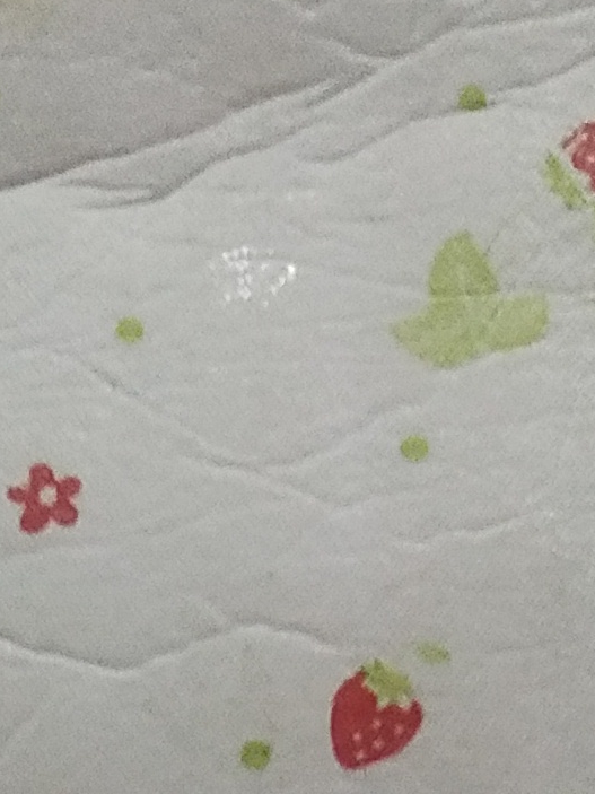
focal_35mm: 172
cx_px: 89
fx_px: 3943
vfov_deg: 10.2
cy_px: 1788
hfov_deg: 8.6
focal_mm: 3.95
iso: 373
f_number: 1.8
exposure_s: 1/33.3
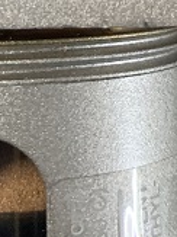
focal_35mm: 129
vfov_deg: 13.5
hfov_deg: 11.4
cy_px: -204
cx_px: 41
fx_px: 881
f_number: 1.8
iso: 320
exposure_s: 1/60
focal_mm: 4.25
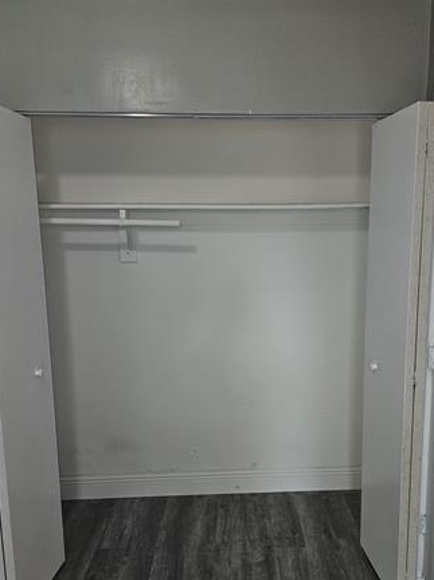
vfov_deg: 56.5
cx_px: 266
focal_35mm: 32
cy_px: 339
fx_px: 535
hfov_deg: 43.9
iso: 100
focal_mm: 6.3
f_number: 1.7
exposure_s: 1/40
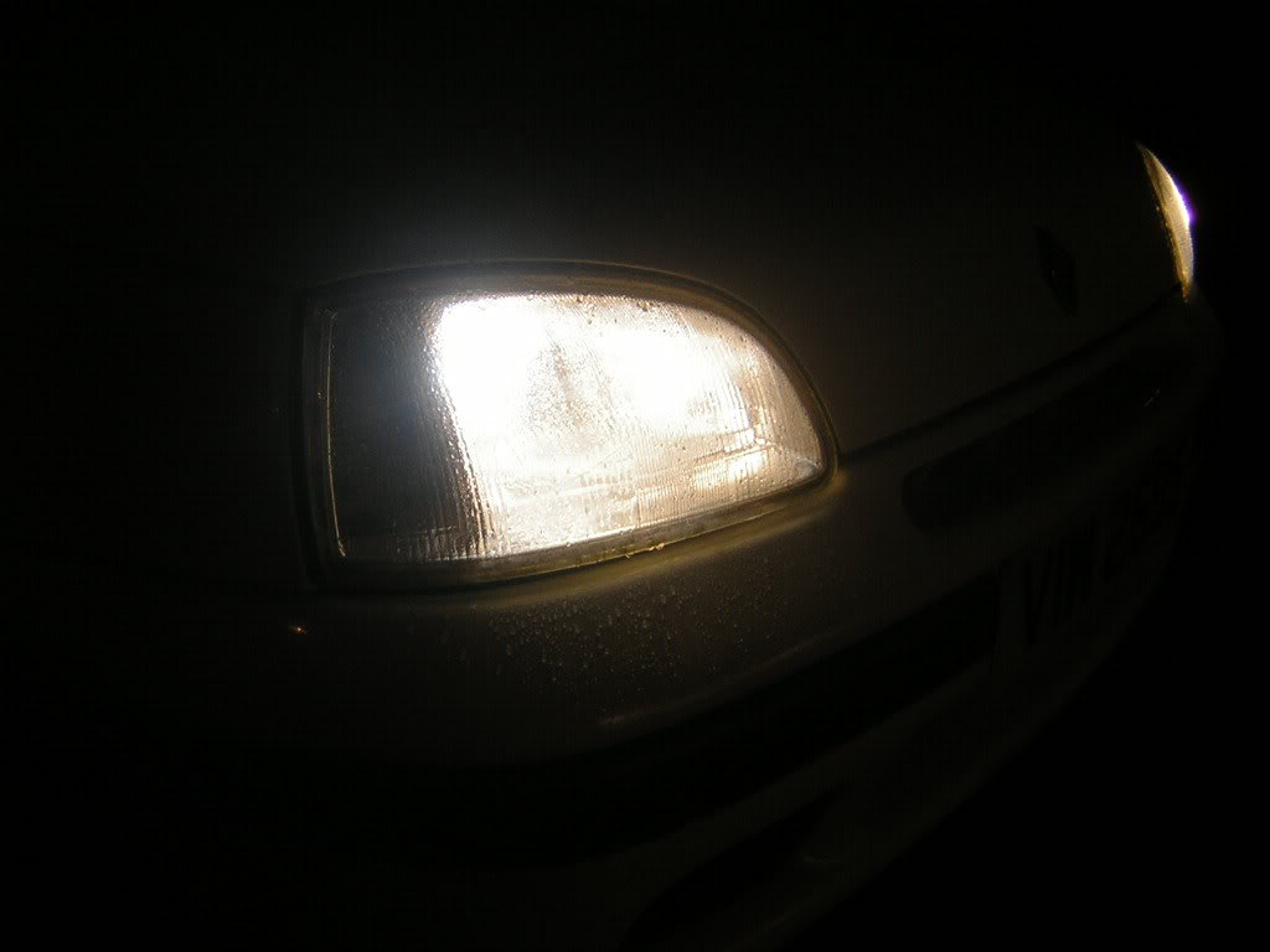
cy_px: 476
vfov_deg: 39.7
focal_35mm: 36
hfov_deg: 51.4
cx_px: 635
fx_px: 1321
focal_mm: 4.7
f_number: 2.6
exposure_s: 1/45.2
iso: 50
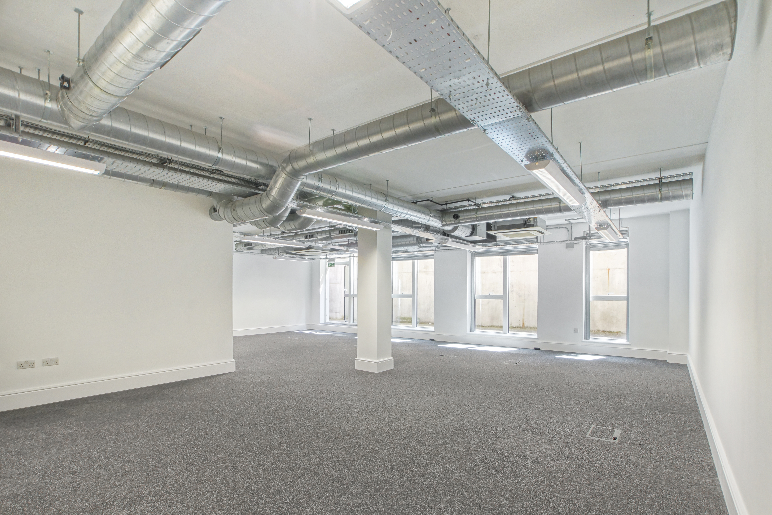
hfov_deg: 95.0
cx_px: 386
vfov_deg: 72.1
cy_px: 258
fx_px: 354
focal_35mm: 16
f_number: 10
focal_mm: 11
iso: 400
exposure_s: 1/6
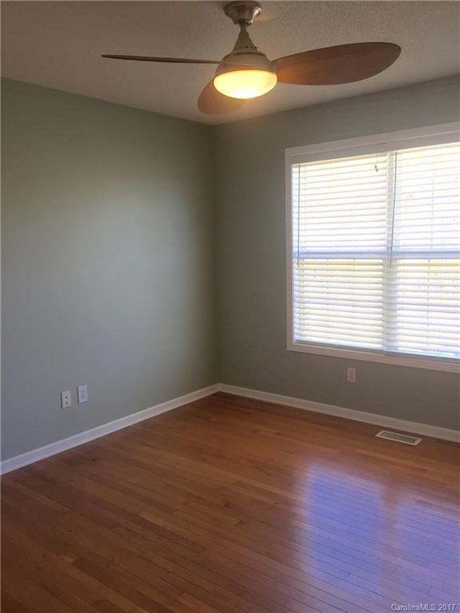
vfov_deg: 61.7
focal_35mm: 29
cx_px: 230
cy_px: 306
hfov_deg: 48.2
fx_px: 514
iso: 32
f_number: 2.2
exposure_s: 1/60
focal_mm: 4.15
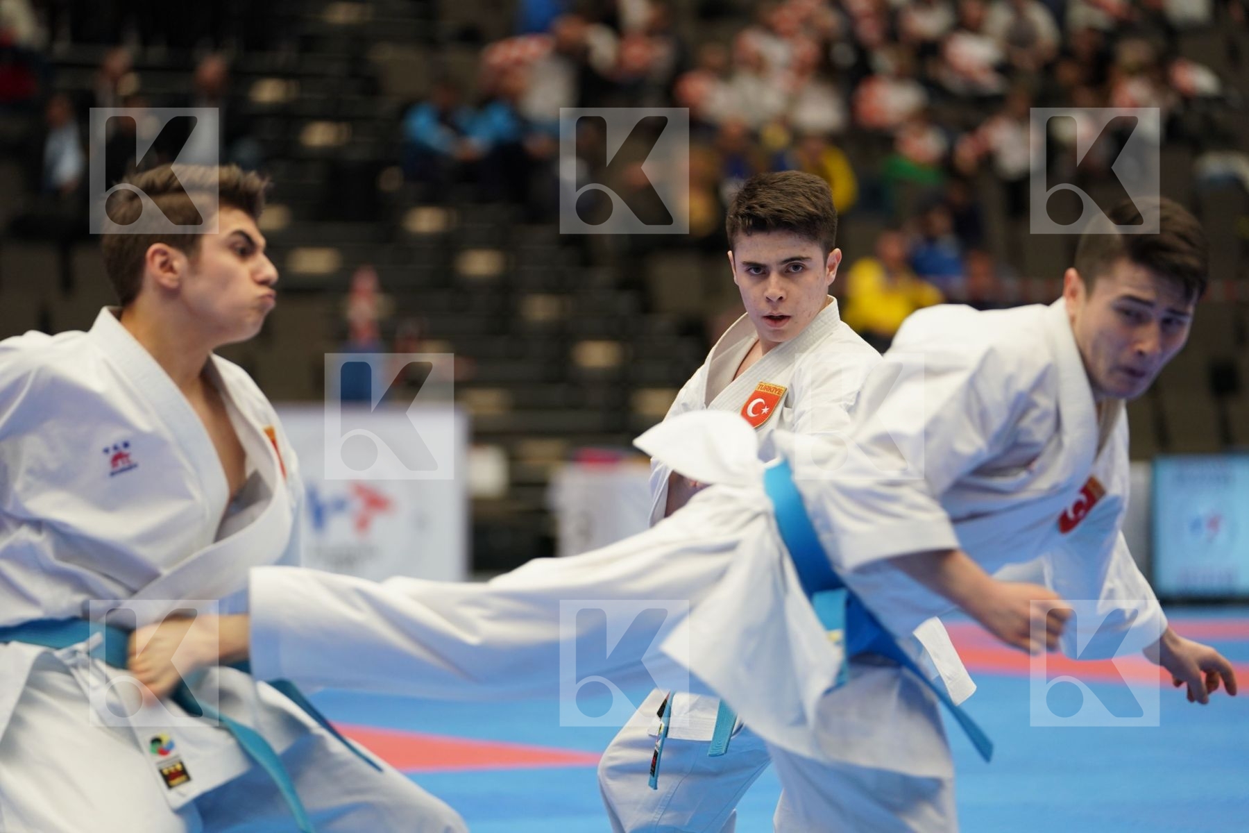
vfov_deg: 8.2
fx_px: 5794
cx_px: 624
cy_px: 416
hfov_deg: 12.3
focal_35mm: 167
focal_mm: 167
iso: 1250
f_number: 2.8
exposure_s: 1/500
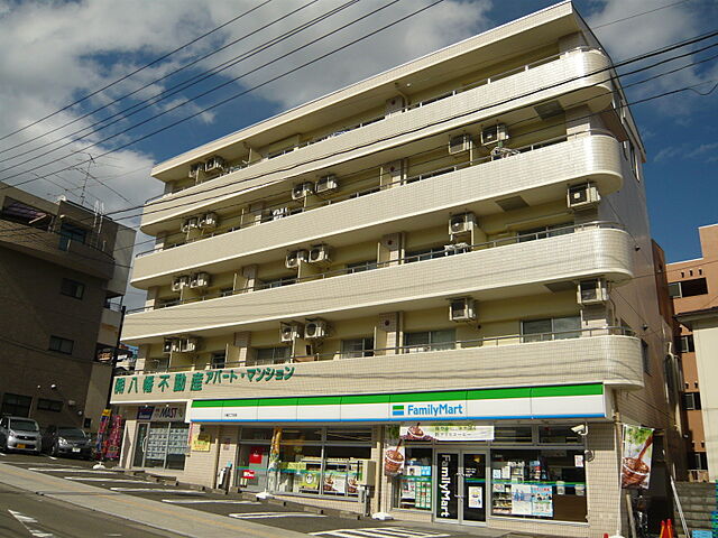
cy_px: 269
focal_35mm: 28
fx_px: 581
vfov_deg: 49.7
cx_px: 359
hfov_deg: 63.4
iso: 100
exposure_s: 1/400
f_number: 8
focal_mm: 4.6
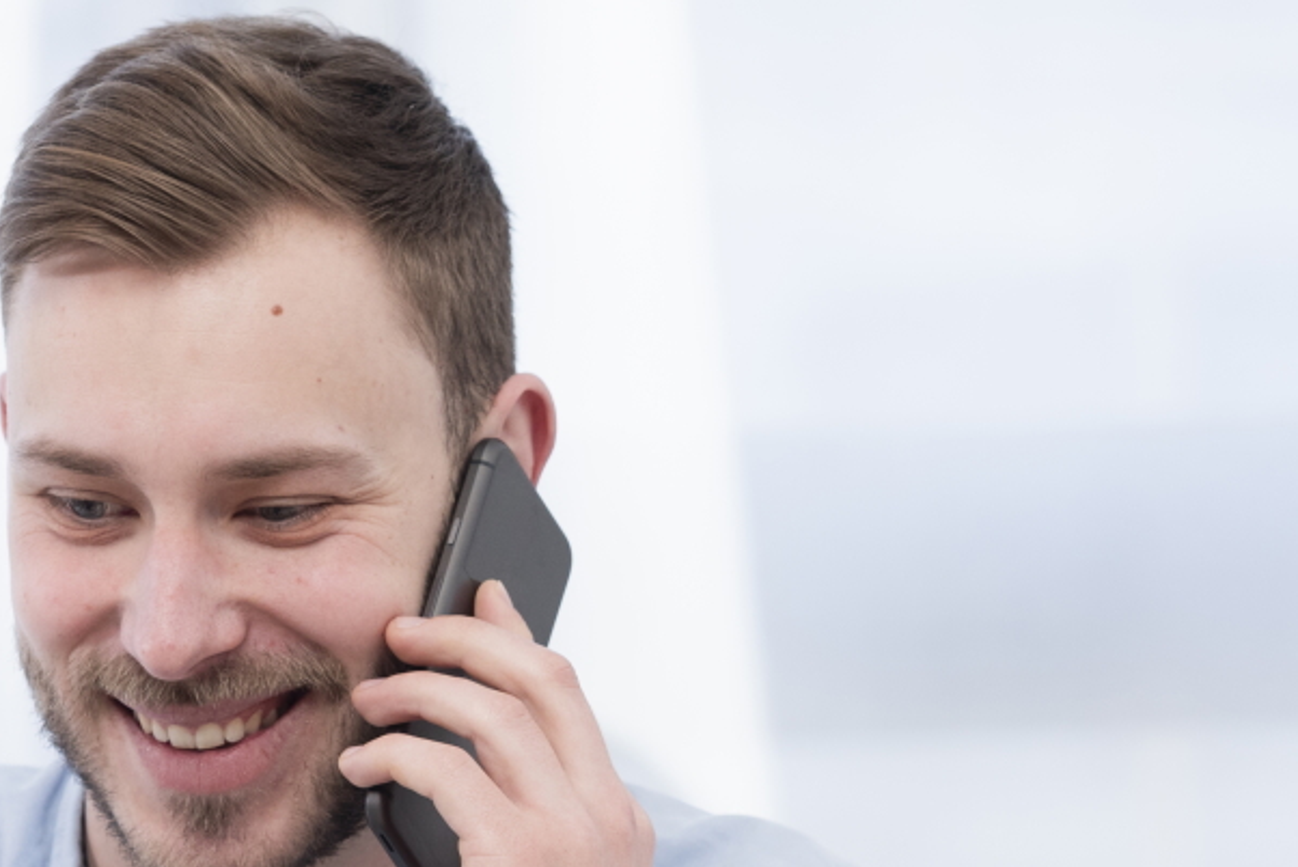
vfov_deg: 3.5
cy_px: 1166
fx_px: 14032
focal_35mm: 389
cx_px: 632
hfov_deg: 5.3
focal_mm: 122
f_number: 4
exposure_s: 1/200
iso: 200
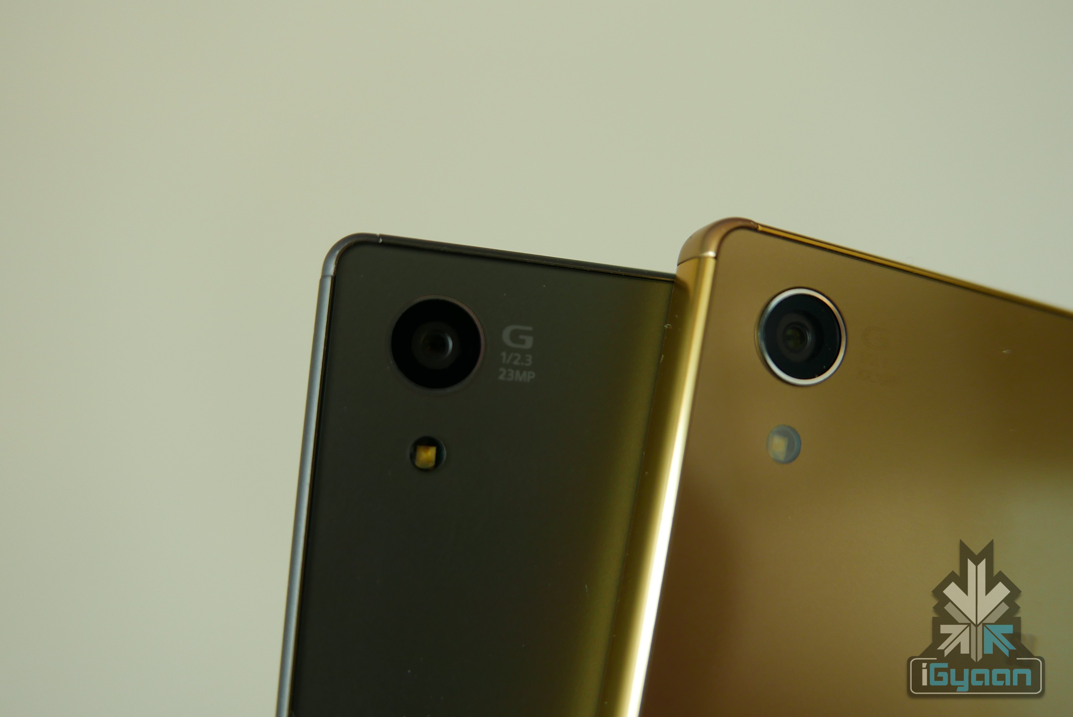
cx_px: 536
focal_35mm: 30
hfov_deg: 61.9
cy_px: 358
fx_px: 895
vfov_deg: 43.7
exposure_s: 1/50
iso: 200
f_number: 2.2
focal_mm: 13.4
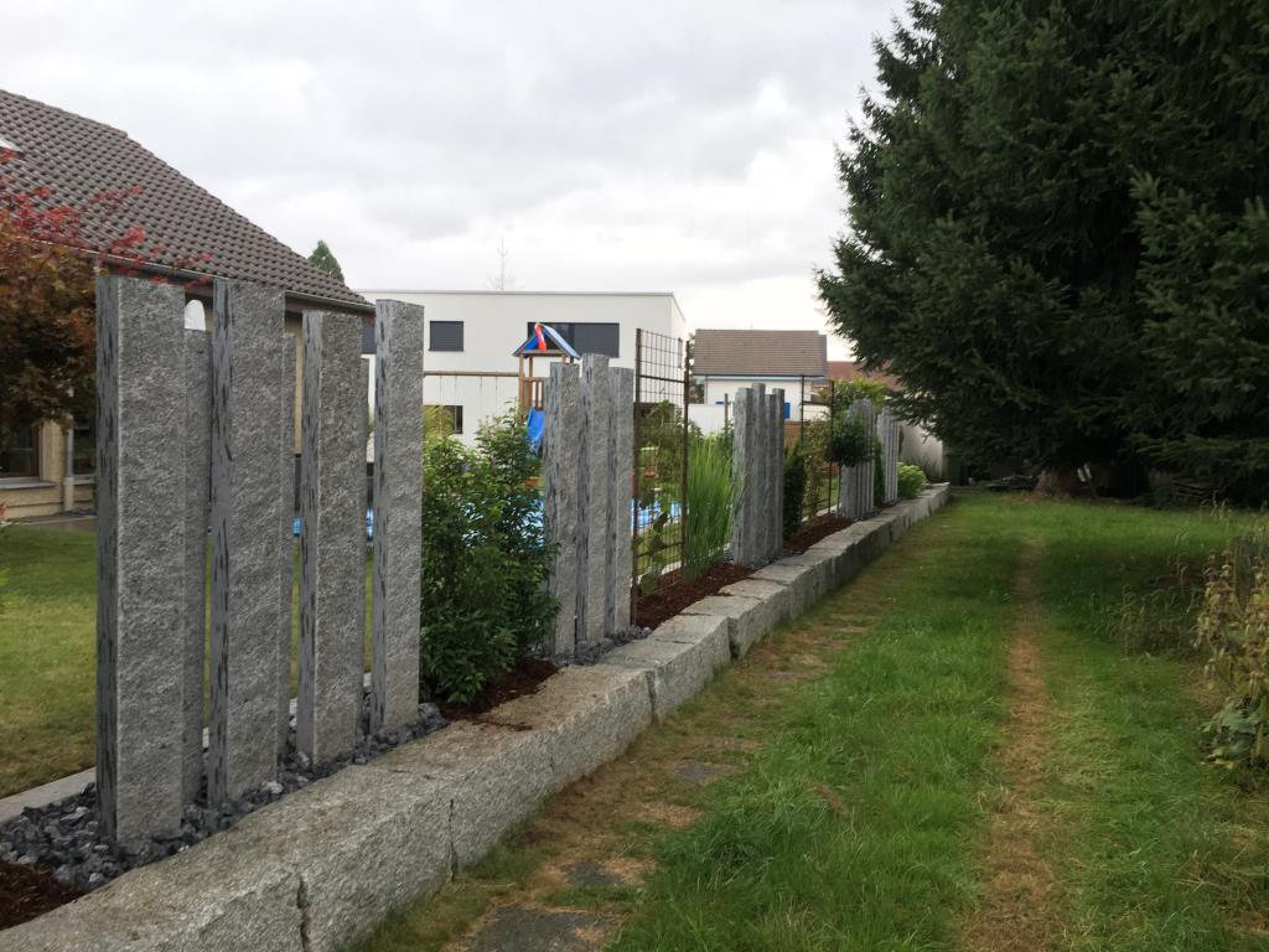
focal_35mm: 29
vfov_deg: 48.2
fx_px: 1063
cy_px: 476
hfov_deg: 61.7
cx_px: 634
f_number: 2.2
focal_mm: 4.15
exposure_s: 1/33
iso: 50
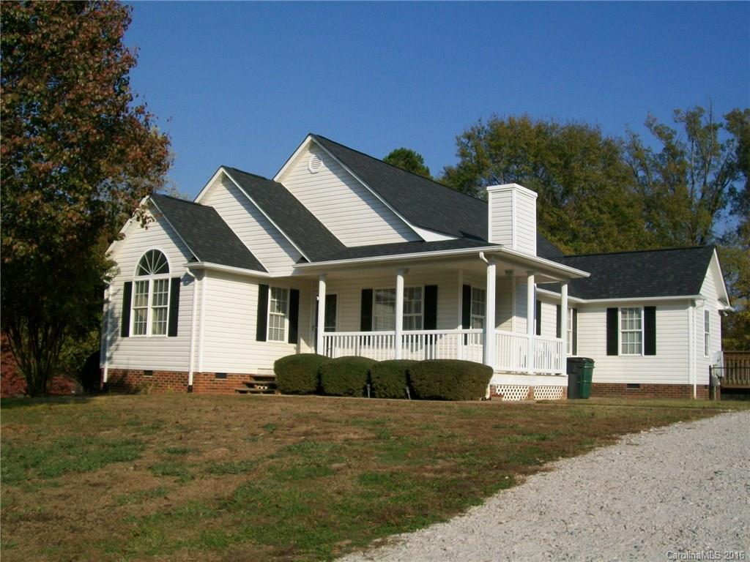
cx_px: 375
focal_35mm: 36
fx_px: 780
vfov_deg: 39.7
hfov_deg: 51.4
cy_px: 281
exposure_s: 1/640
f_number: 4.8
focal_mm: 6
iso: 64
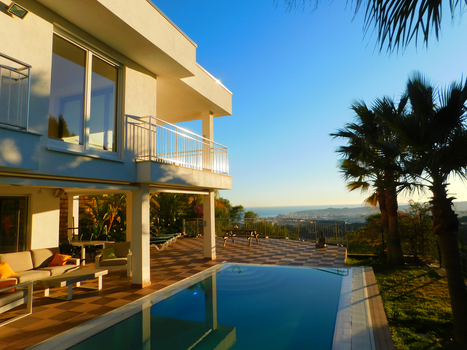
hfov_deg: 73.9
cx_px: 234
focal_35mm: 23
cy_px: 175
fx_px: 310
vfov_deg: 58.9
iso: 125
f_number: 3
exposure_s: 1/1250
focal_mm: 4
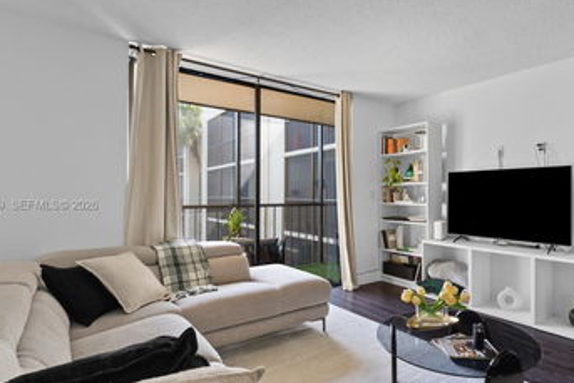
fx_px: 335
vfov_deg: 59.5
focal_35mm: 21
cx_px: 343
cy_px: 206
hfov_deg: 80.3
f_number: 8
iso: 250
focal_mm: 10
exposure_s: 1
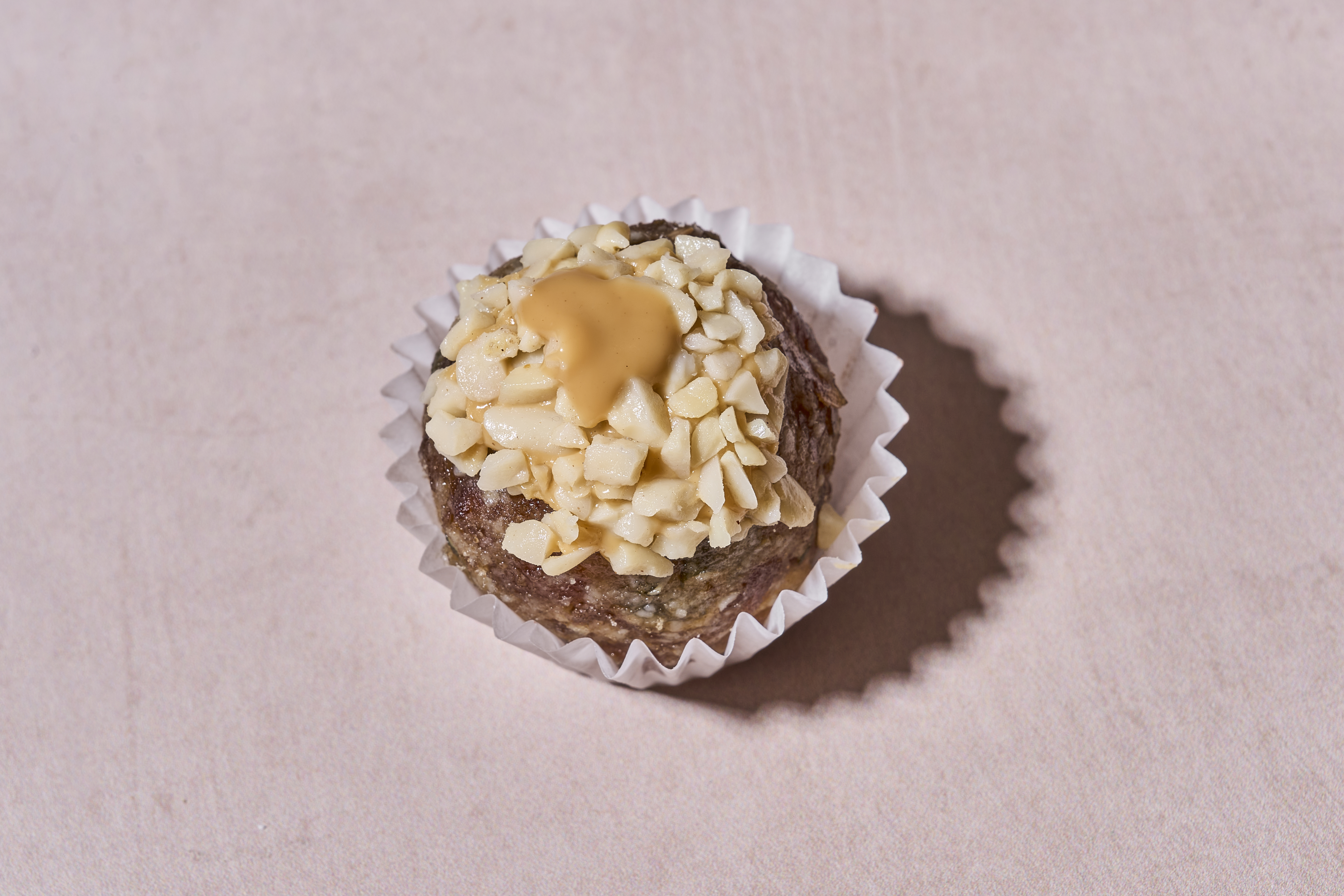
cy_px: 448
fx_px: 2613
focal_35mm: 70
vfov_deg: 19.5
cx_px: 672
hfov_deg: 28.8
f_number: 16
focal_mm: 70
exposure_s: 1/250
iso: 100
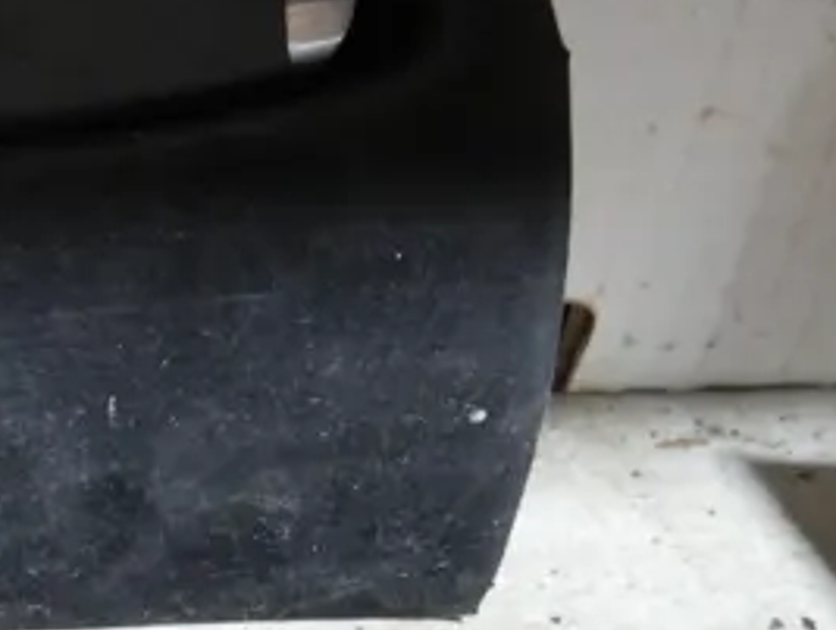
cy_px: 306
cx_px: -711
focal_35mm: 115
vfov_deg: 12.9
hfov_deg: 14.7
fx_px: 2781
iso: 1250
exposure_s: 1/60
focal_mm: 15
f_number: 3.6
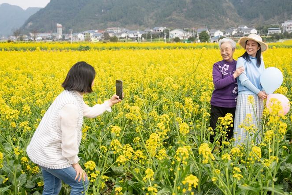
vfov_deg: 32.6
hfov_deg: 47.4
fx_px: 333
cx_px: 159
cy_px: 103
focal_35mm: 41
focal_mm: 34
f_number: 2.8
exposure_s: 1/1600
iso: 250
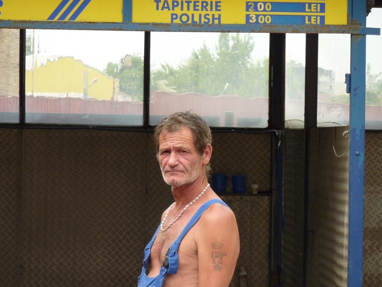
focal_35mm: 225
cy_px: 144
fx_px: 2483
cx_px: 191
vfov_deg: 6.6
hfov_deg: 8.8
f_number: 4.6
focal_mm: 37
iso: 200
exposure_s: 1/320
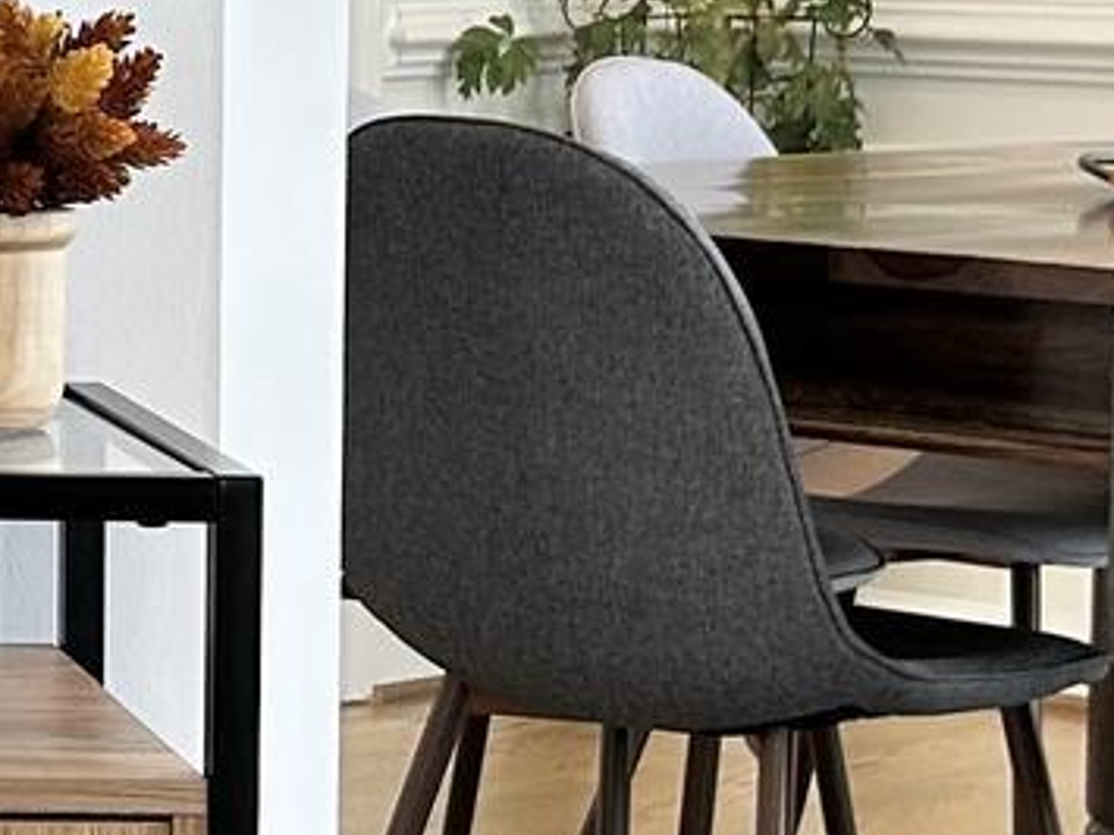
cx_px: -854
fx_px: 4826
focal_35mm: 150
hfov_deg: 12.2
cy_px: 28
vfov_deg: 9.8
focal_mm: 5.7
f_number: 1.5
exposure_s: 1/120
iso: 80
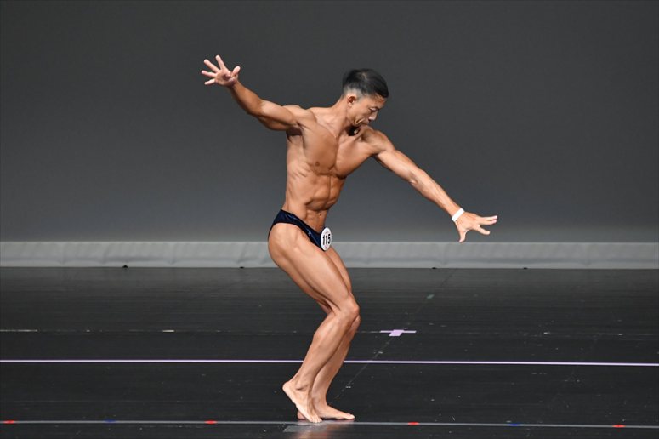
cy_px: 220
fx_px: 6861
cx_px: 330
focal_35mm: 375
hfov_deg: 5.5
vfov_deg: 3.7
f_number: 5.6
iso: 4000
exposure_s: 1/400
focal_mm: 250
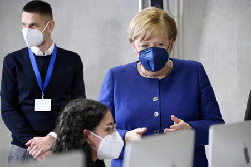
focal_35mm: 170
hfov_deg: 12.1
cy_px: 84
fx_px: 1184
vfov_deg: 8.1
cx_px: 126
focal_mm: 170
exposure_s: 1/500
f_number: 5.6
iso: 6400
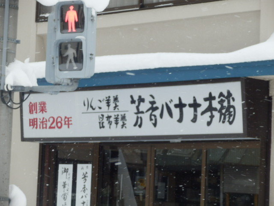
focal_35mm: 166
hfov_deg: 11.9
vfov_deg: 8.9
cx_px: 137
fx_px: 1314
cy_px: 103
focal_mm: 29.4
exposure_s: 1/160
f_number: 5.9
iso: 160
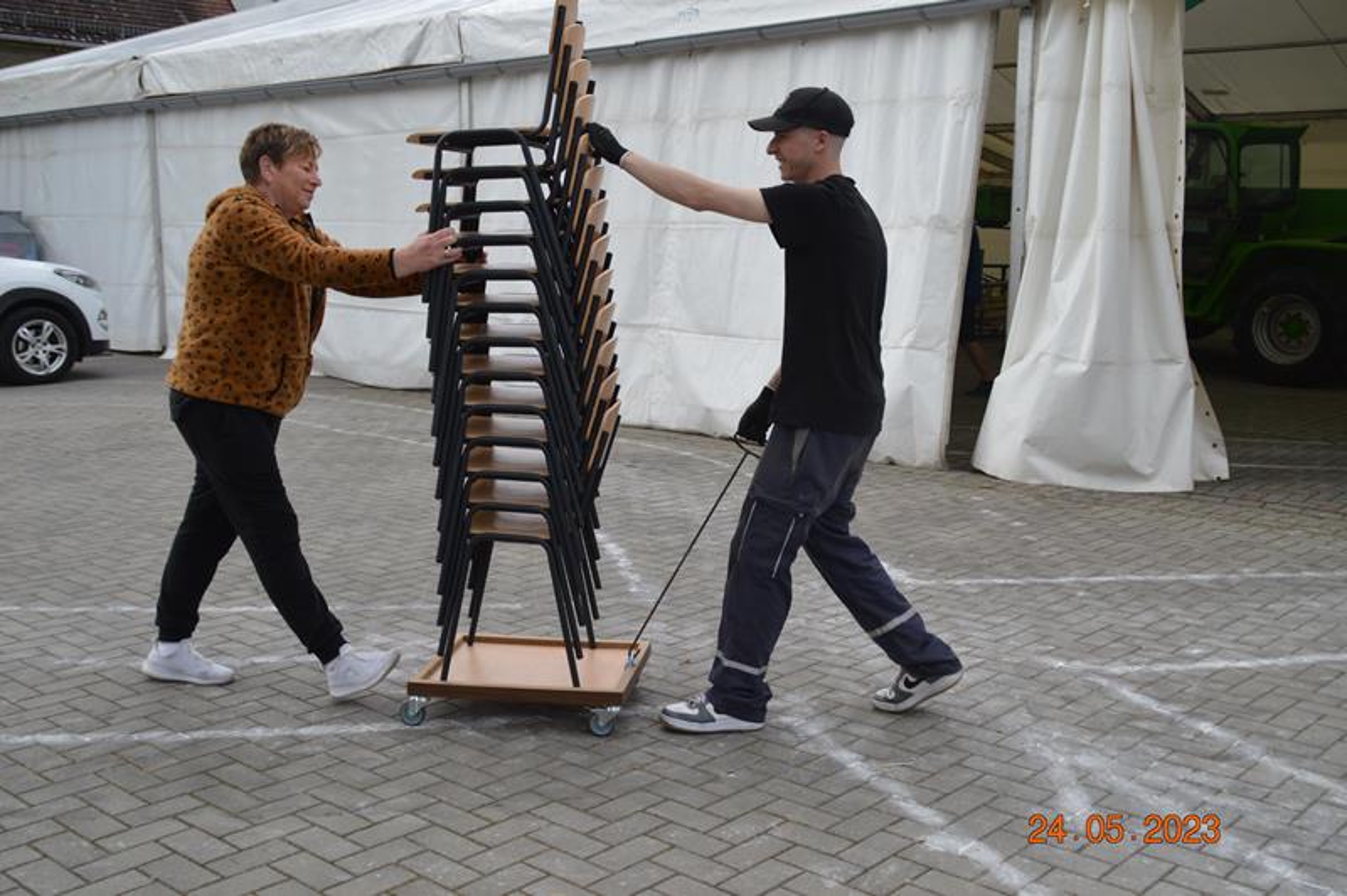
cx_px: 674
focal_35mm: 38
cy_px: 448
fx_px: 1402
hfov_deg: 51.3
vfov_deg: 35.4
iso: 100
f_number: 5.6
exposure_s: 1/250
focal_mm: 25
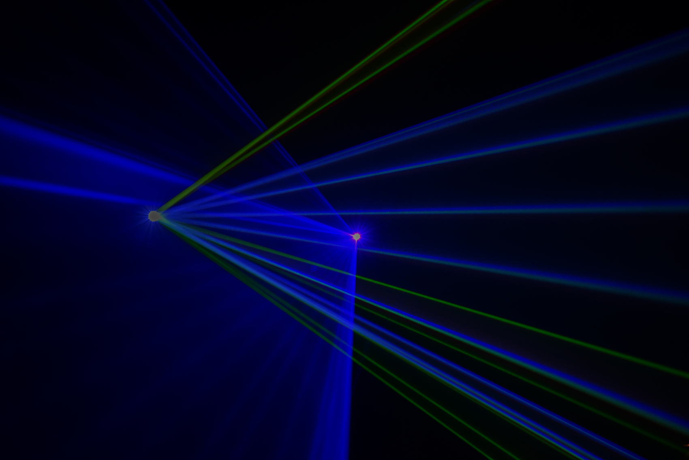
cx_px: 344
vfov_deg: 6.9
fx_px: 3829
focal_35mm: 200
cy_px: 230
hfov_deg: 10.3
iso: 800
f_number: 5.6
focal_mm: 200
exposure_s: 1/60
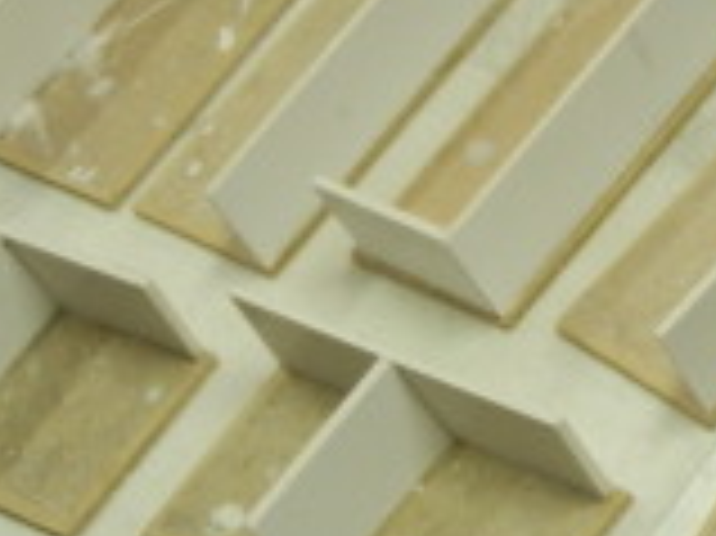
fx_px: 4258
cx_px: 910
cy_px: 279
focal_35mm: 206
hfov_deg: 9.5
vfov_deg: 7.2
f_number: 3.7
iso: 200
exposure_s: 1/20
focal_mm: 10.99
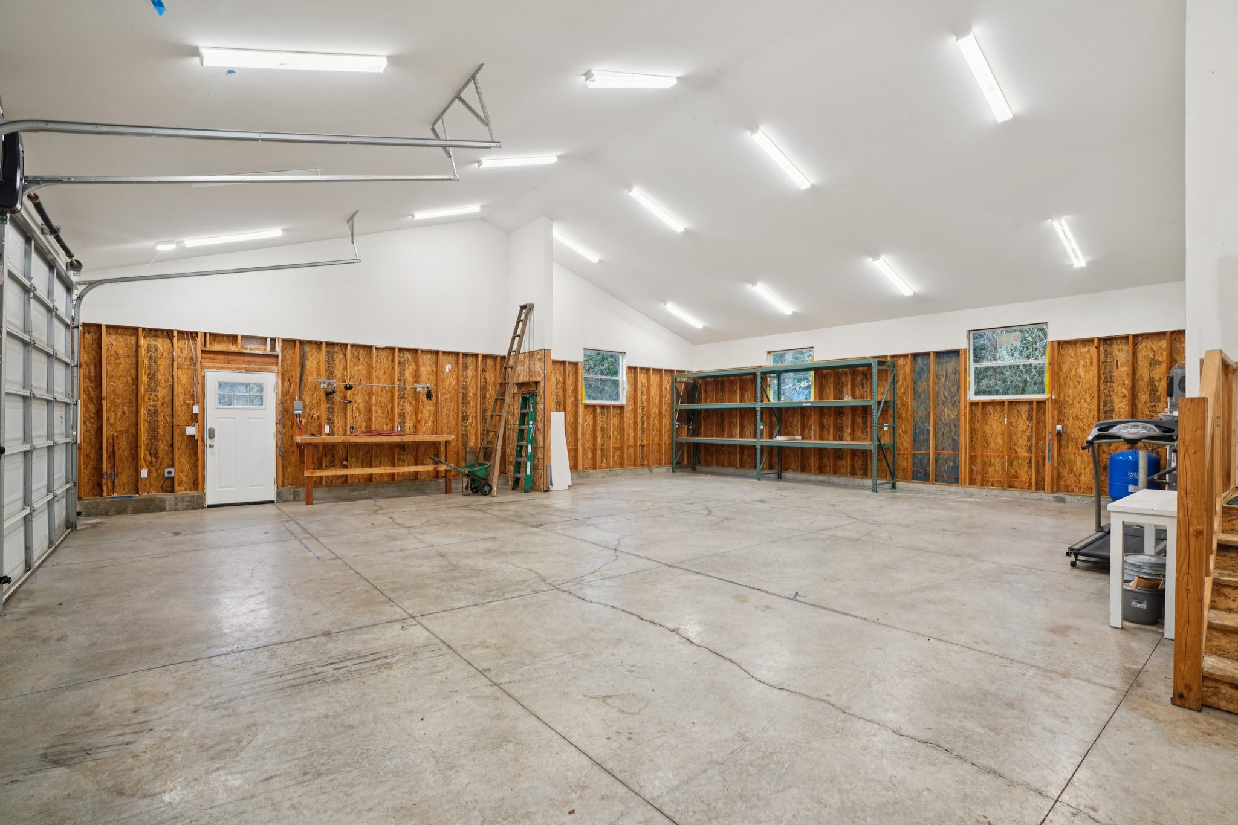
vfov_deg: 73.7
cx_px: 619
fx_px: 550
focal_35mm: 16
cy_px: 412
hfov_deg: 96.7
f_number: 8
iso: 400
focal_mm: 16
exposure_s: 1/13
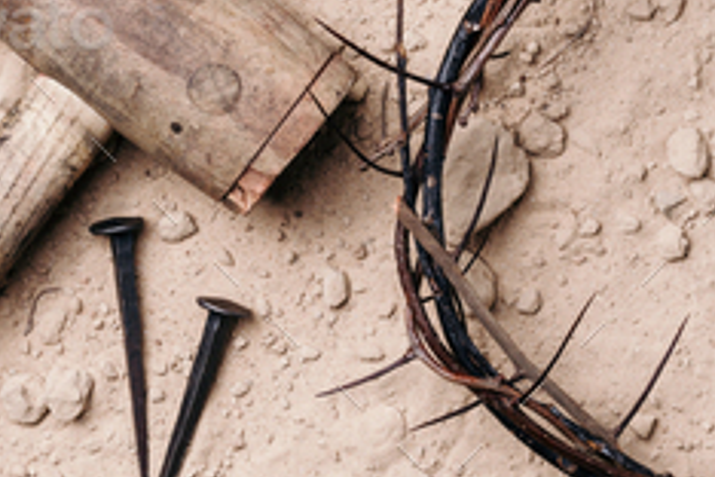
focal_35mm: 126
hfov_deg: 16.3
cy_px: 171
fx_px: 2502
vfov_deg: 10.9
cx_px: 425
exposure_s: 1/60
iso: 50
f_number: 9
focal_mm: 50
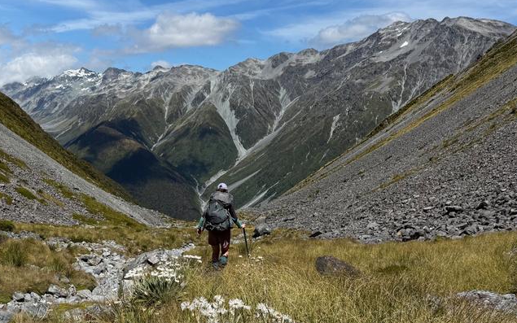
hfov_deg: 47.0
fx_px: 578
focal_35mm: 41
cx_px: 151
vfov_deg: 30.7
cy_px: 244
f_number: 1.78
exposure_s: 1/6711
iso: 80
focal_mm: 6.76
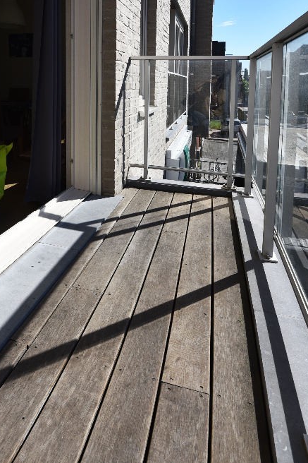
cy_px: 143
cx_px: 63
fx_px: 359
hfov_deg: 44.2
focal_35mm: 28
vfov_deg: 63.3
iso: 200
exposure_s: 1/400
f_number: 10
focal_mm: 17
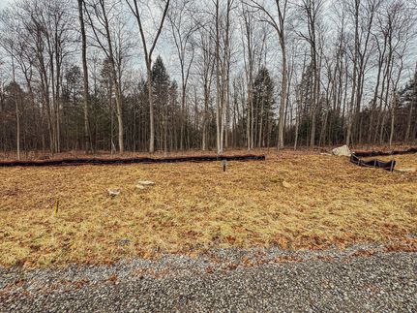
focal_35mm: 14
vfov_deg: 85.6
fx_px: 169
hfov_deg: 102.1
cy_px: 156
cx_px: 208
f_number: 2.2
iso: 40
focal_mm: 2.22
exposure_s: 1/100
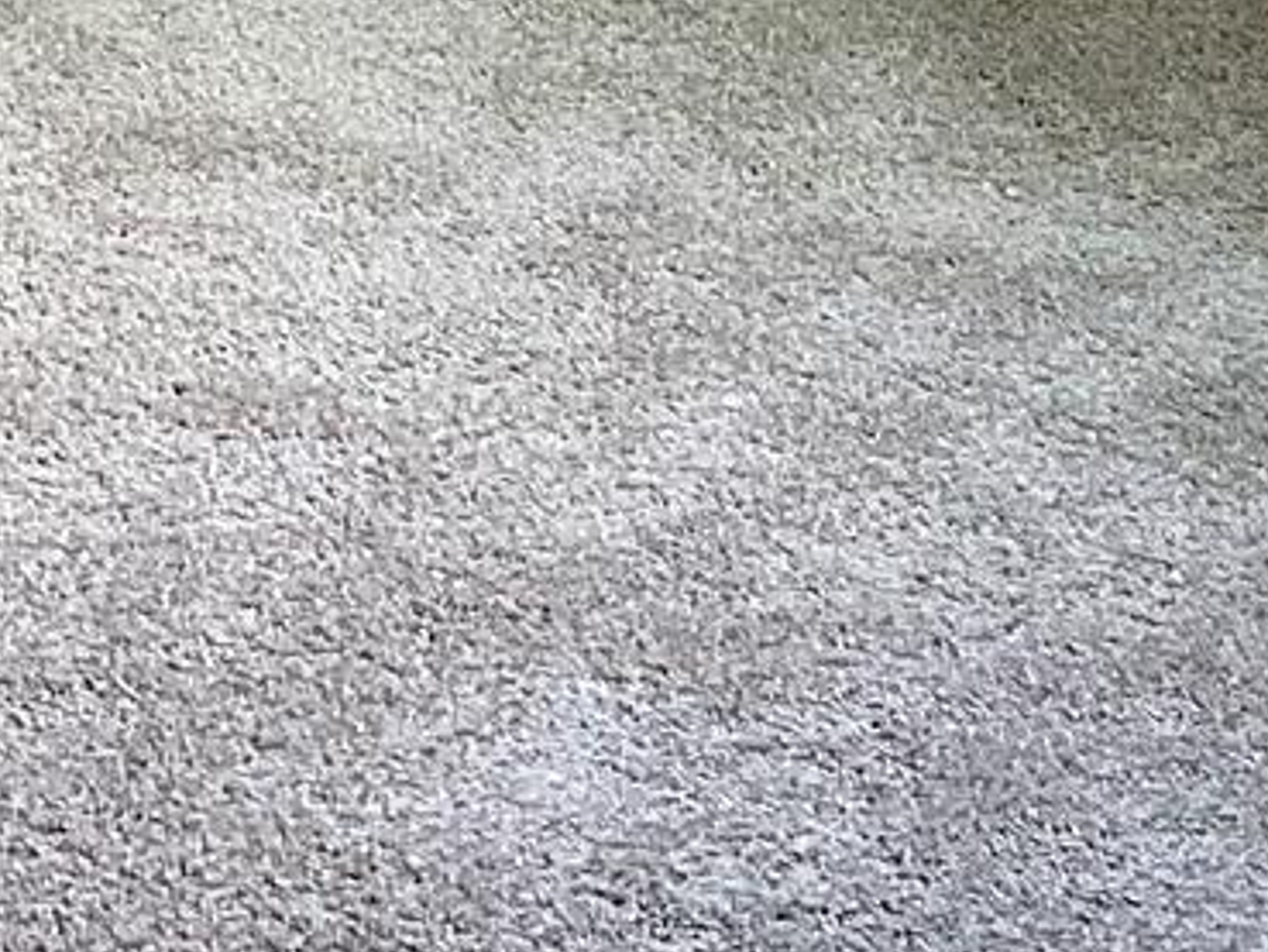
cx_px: 326
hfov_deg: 12.2
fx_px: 5899
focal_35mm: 161
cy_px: -1323
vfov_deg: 8.4
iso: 40
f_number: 1.8
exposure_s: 1/60
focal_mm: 3
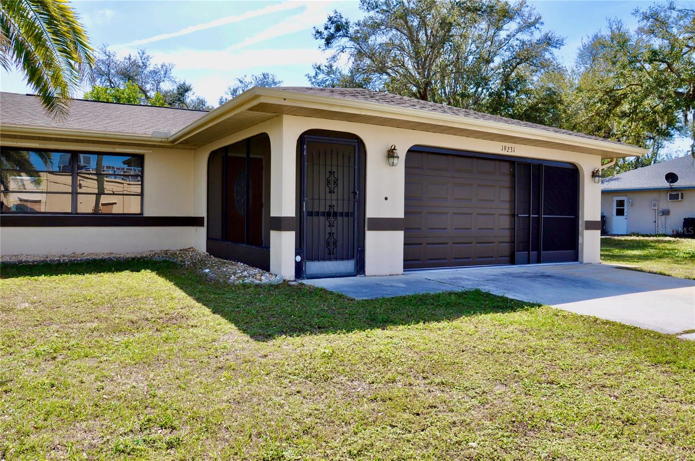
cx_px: 348
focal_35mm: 27
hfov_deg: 67.5
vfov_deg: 47.8
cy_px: 230
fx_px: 521
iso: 200
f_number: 13
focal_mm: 18
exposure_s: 1/160
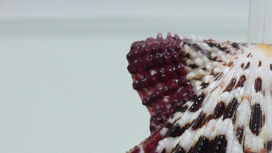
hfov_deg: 25.2
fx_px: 591
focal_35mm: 82
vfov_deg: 14.0
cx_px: 238
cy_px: 215
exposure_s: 1/40
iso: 200
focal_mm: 4.6
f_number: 2.8
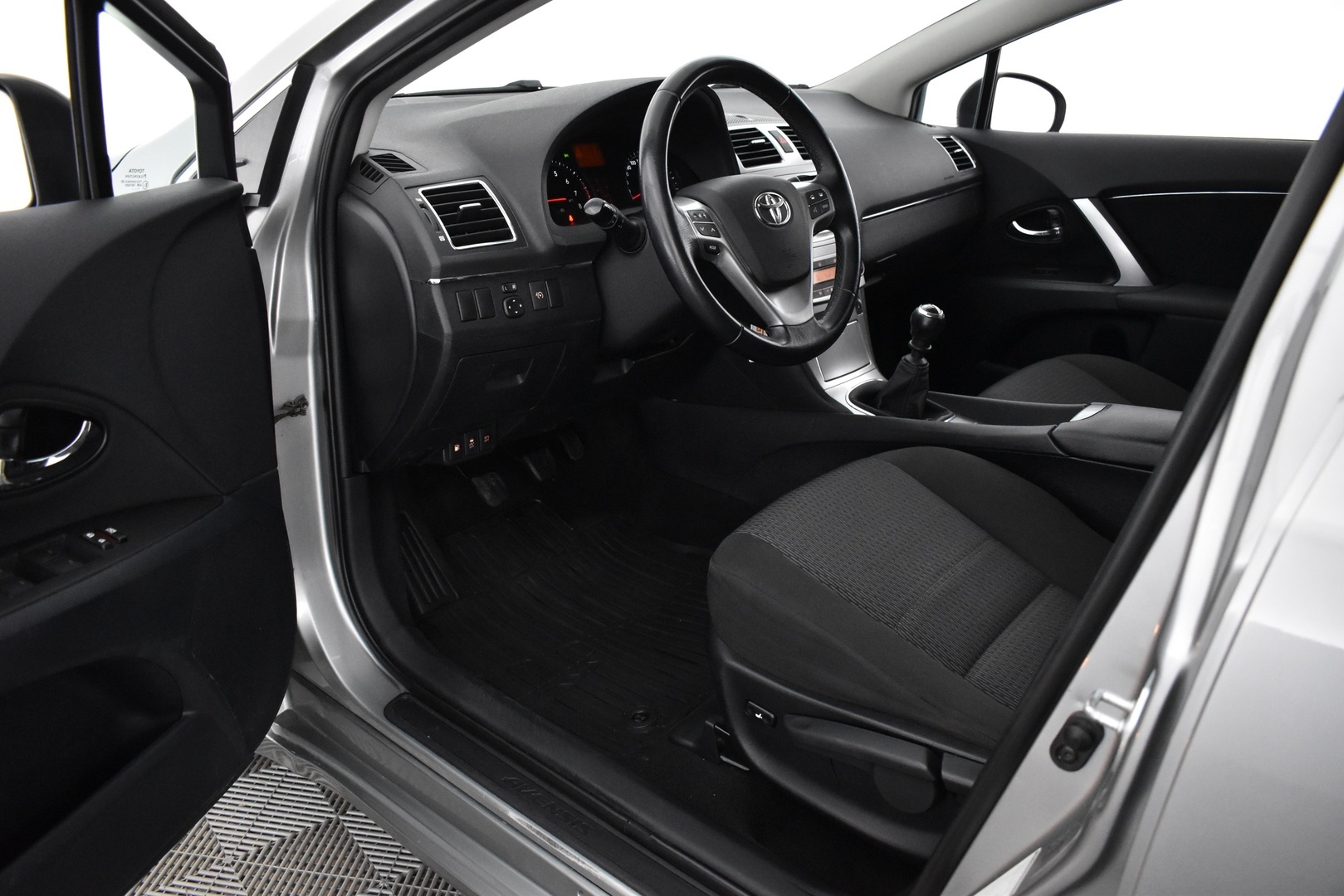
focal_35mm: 27
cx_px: 672
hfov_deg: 67.4
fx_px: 1008
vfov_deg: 47.9
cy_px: 448
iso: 3200
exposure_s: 1/60
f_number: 4
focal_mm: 18
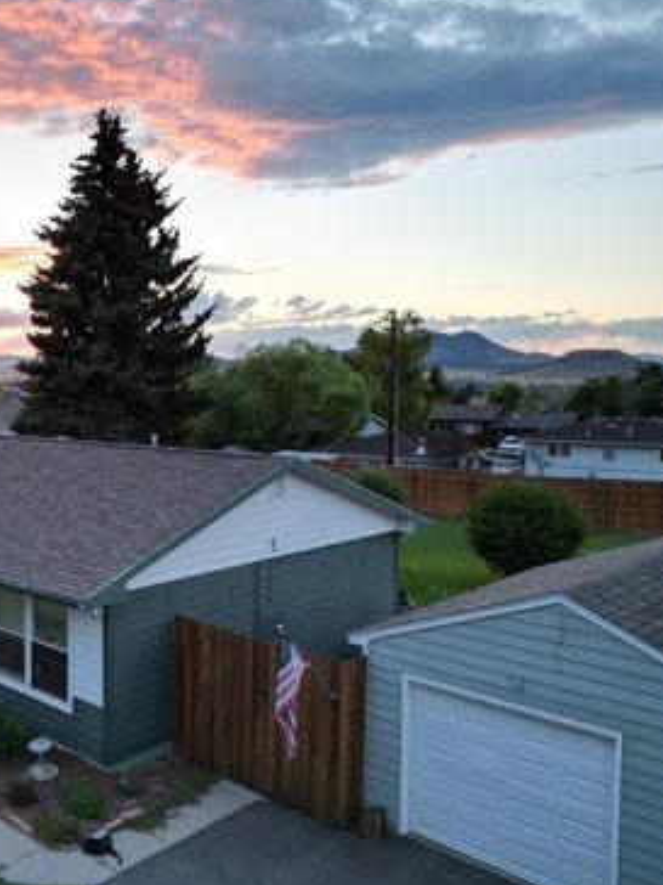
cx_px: 63
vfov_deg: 55.4
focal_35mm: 33
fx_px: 843
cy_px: 439
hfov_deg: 39.7
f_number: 1.7
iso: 110
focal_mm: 6.72
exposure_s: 1/80
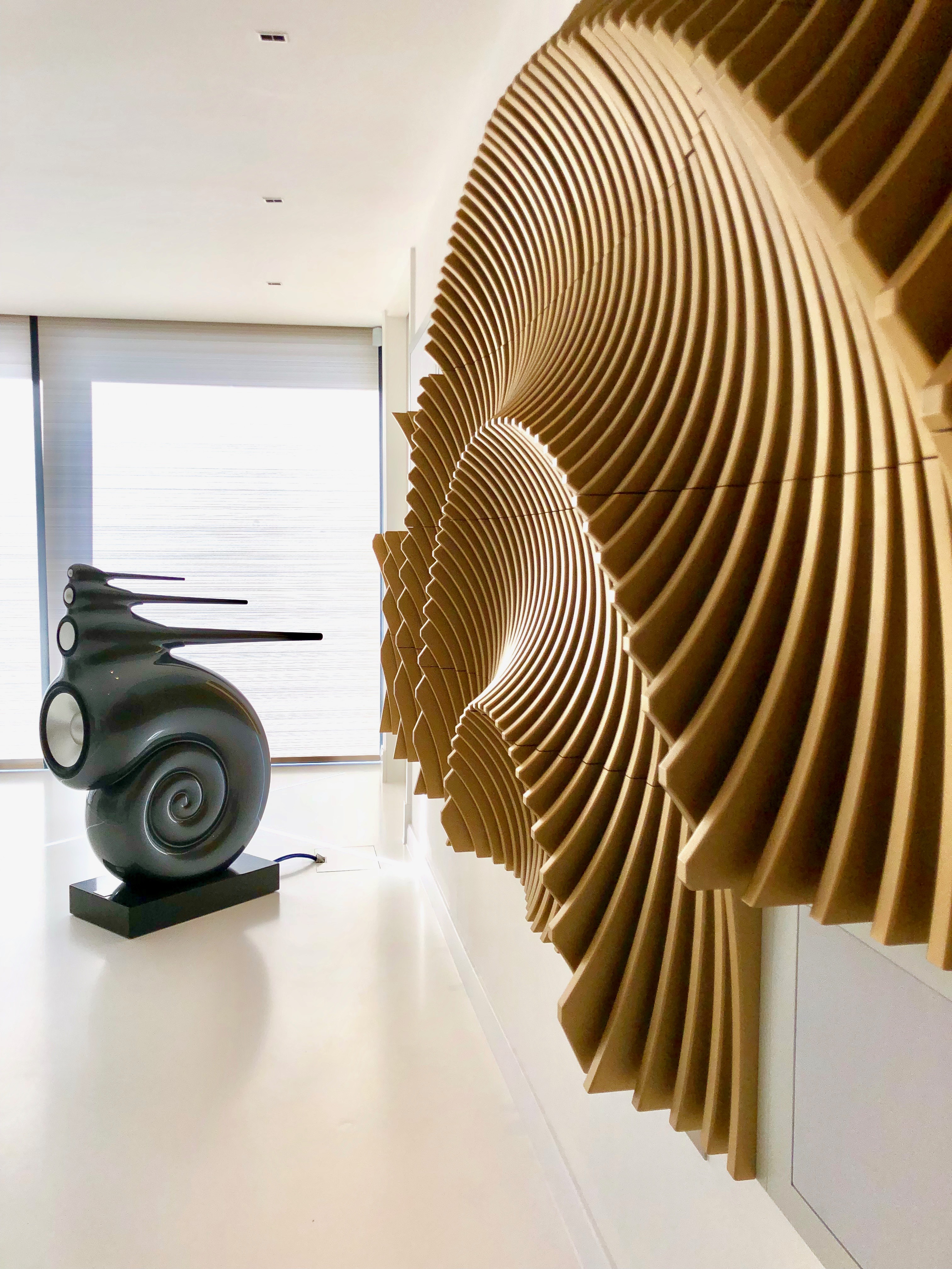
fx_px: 1027
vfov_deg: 63.4
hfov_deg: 49.7
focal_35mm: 28
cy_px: 634
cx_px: 476
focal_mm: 4
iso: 20
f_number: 1.8
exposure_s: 1/600
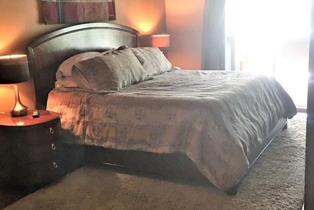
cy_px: 101
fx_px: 358
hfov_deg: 47.4
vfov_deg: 32.6
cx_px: 157
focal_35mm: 41
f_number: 2.2
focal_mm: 4.15
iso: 100
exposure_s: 1/15
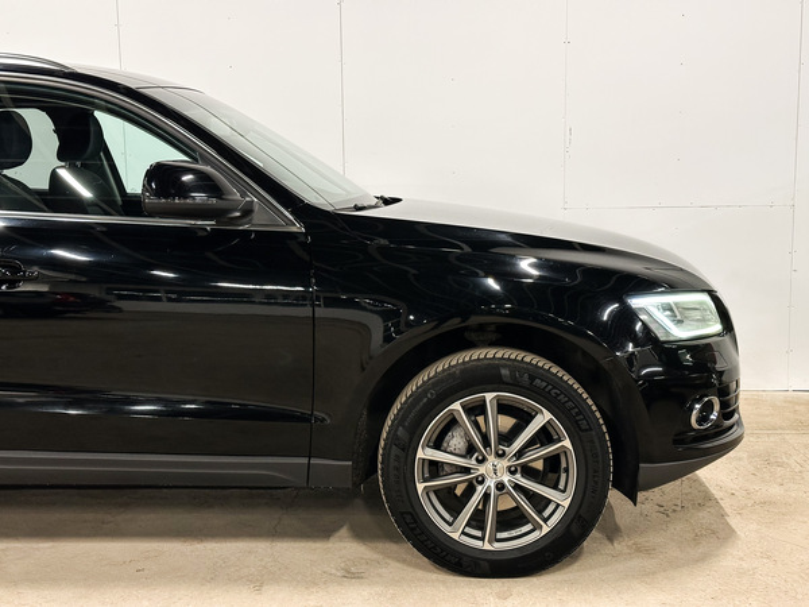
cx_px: 404
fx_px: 1122
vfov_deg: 30.3
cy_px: 304
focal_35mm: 48
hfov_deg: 39.7
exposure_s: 1/50
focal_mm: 6.86
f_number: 1.8
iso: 200
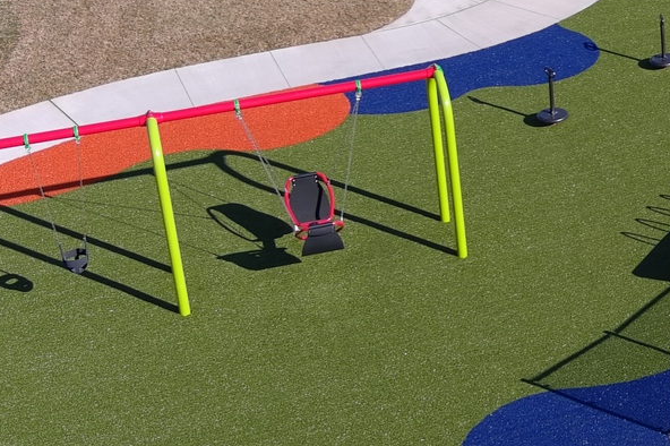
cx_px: 887
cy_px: 23
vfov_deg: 13.8
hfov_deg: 19.2
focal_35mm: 98
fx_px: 1823
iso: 100
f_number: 2.8
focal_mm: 10.57
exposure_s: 1/1000
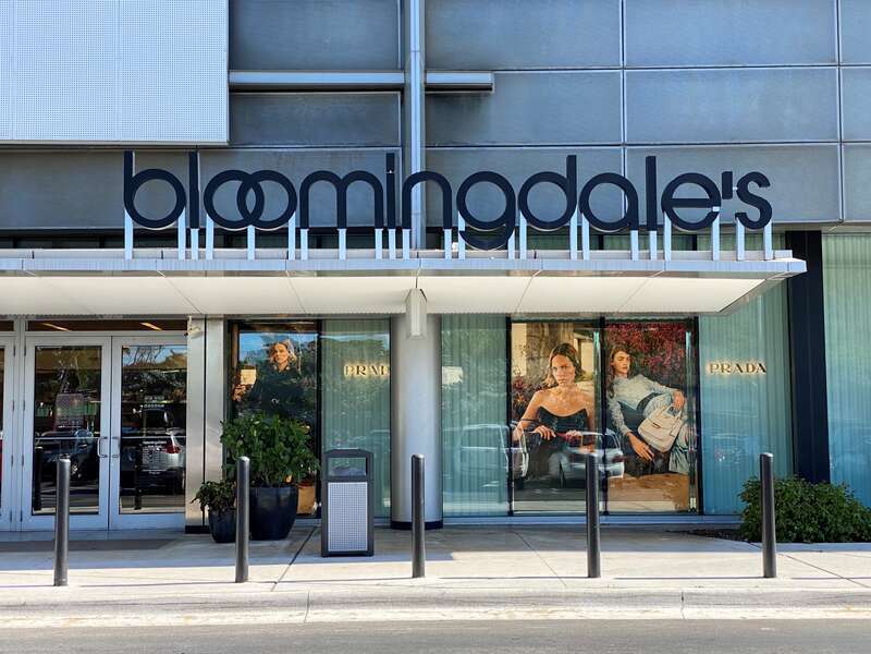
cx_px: 436
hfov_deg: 36.8
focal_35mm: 52
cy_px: 327
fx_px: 1308
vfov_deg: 28.0
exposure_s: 1/452
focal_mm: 6
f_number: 2
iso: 20
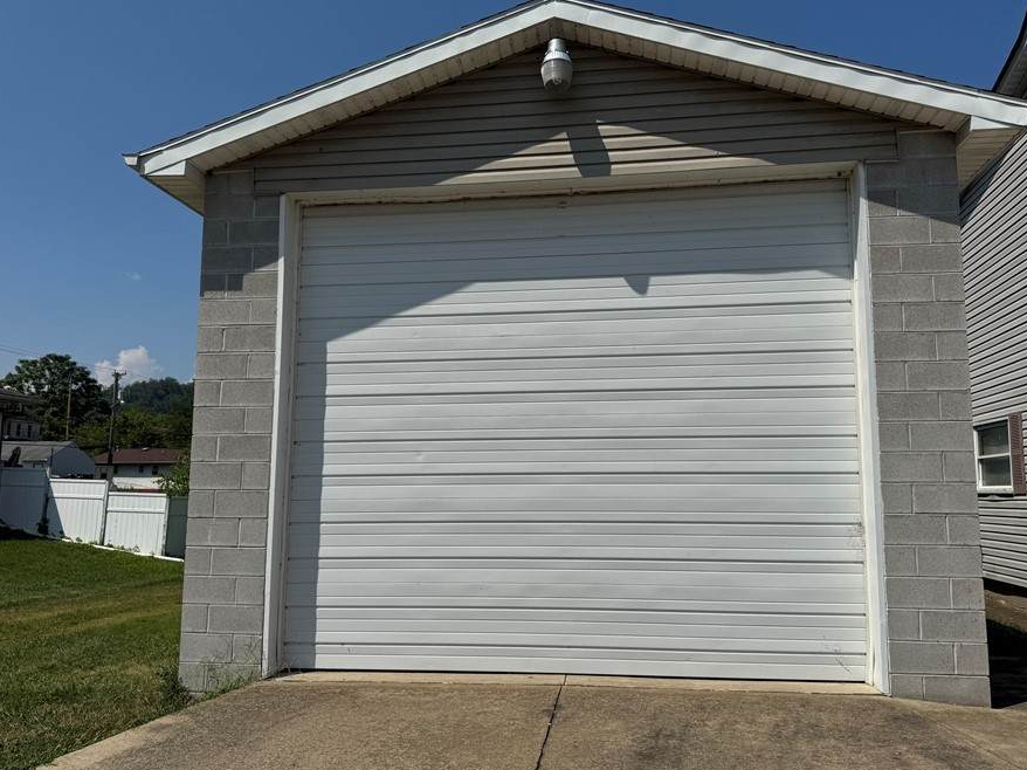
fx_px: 830
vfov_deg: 49.7
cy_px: 374
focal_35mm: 28
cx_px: 525
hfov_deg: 63.5
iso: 80
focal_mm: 6.76
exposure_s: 1/12346
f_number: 1.78
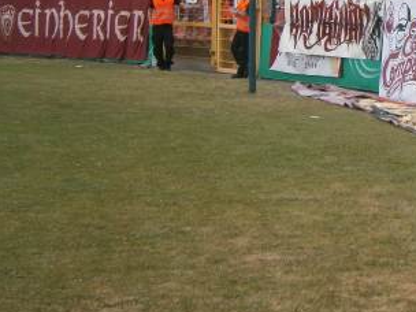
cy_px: -72
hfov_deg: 13.4
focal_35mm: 139
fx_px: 1670
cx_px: 612
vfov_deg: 10.5
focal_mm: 8.3
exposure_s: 1/320
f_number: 3.4
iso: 80
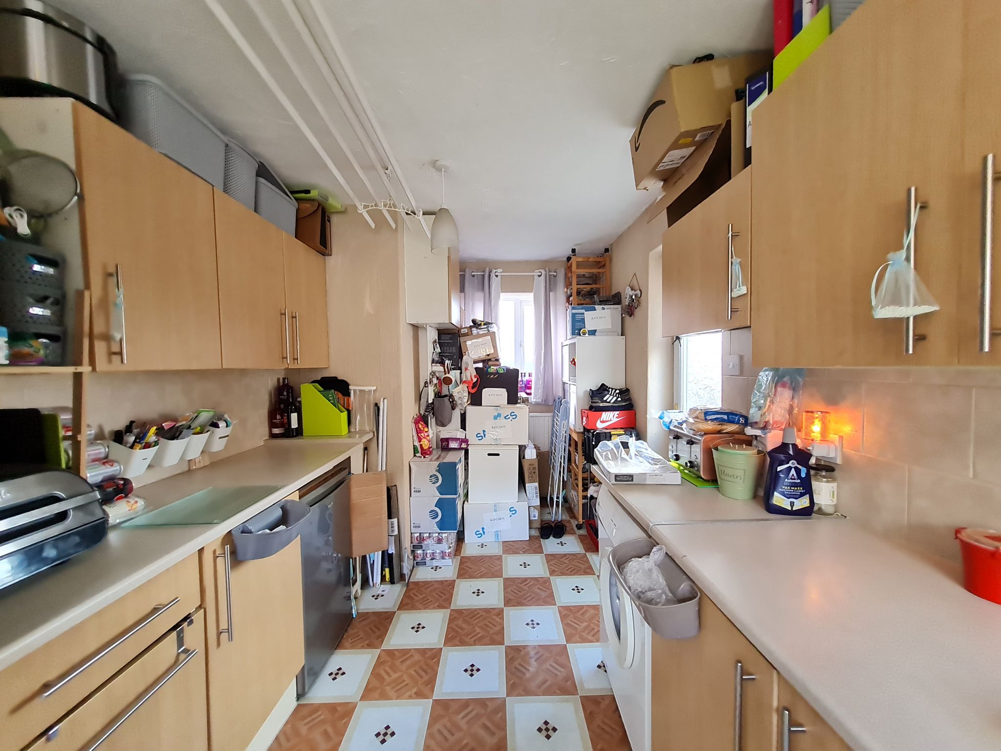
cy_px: 376
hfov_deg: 106.2
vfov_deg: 89.9
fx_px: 376
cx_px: 500
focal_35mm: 13
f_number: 2.2
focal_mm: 1.74
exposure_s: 1/50
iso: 250
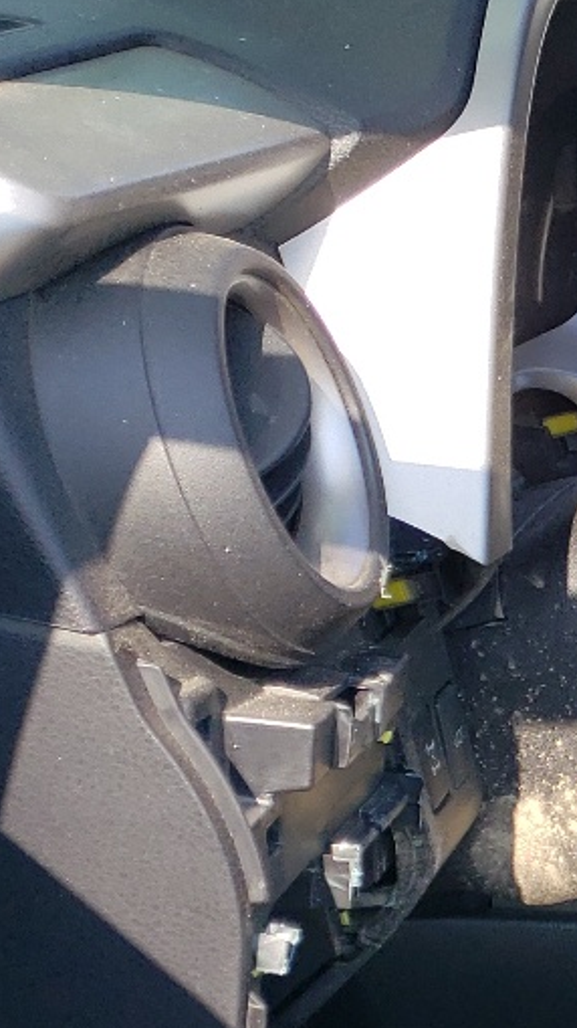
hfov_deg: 11.0
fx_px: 2423
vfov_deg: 23.4
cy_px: 909
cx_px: 1479
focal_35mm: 89
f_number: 1.5
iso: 50
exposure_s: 1/667
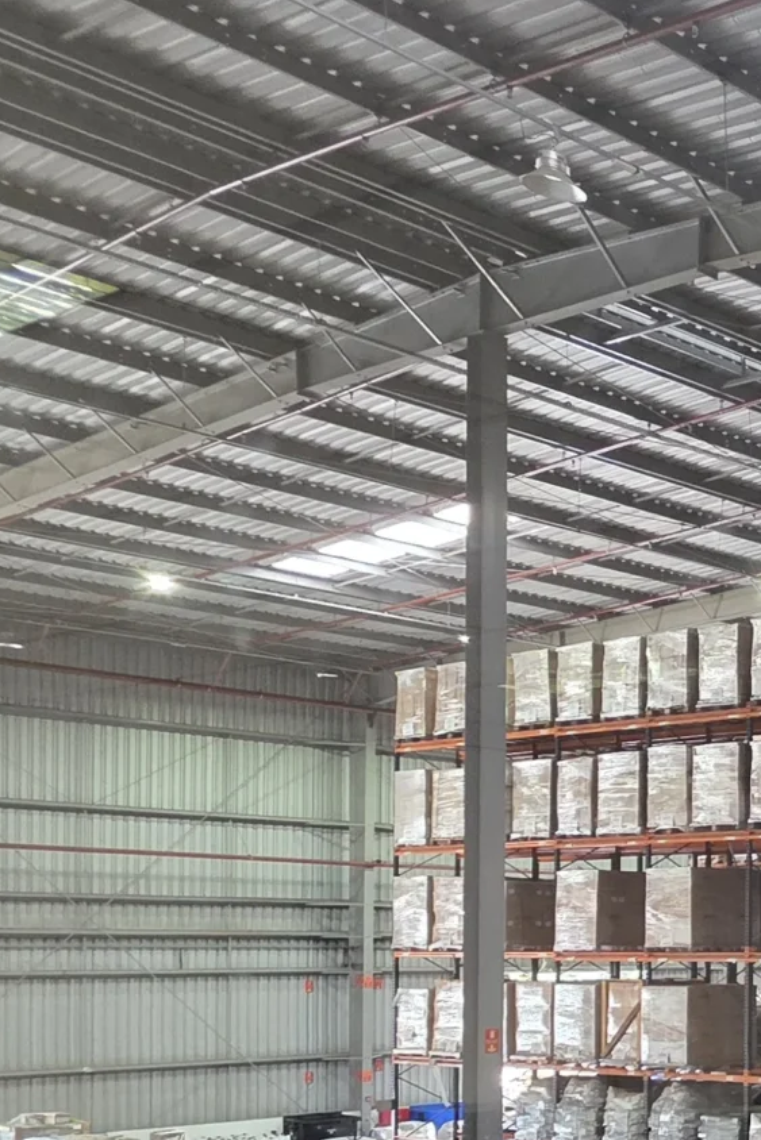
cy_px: 956
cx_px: 1611
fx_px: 1299
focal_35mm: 41
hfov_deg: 17.9
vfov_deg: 44.4
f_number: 1.9
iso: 250
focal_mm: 2.2
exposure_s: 1/60
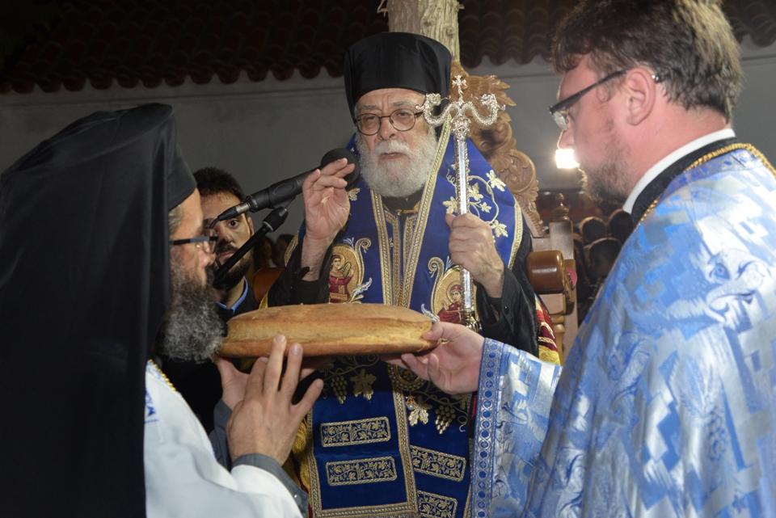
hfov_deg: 39.6
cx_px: 388
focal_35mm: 50
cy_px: 259
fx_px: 1078
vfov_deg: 27.0
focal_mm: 50
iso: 1600
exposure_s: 1/60
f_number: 6.3
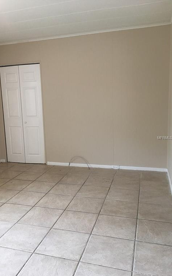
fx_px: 233
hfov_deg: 40.4
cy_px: 138
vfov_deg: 61.2
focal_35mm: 31
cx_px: 70
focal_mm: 4.15
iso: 40
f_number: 2.2
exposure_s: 1/15
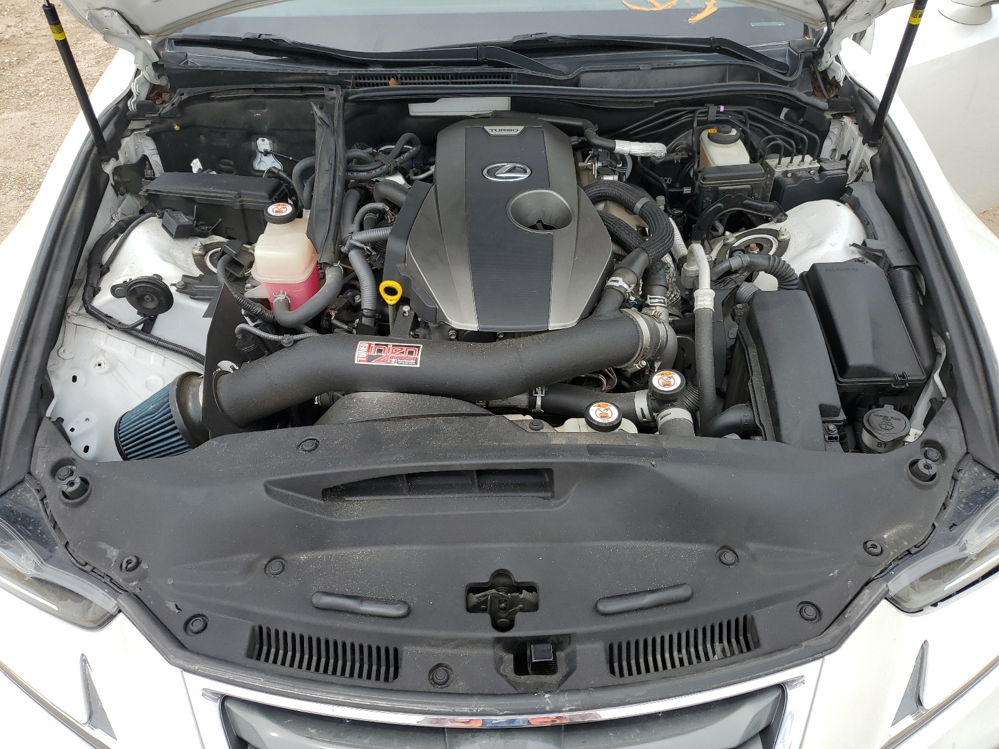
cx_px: 500
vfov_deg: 53.1
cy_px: 374
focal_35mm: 26
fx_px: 750
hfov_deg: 67.3
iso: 50
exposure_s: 1/1429
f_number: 1.5
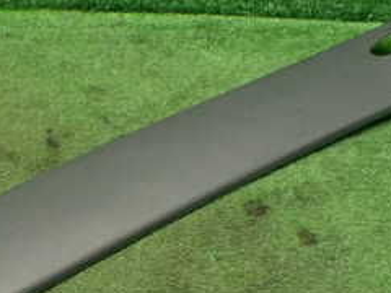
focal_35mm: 75
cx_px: 29
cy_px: 275
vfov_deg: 19.2
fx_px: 847
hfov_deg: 25.1
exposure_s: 1/125
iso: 640
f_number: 2.3
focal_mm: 5.4
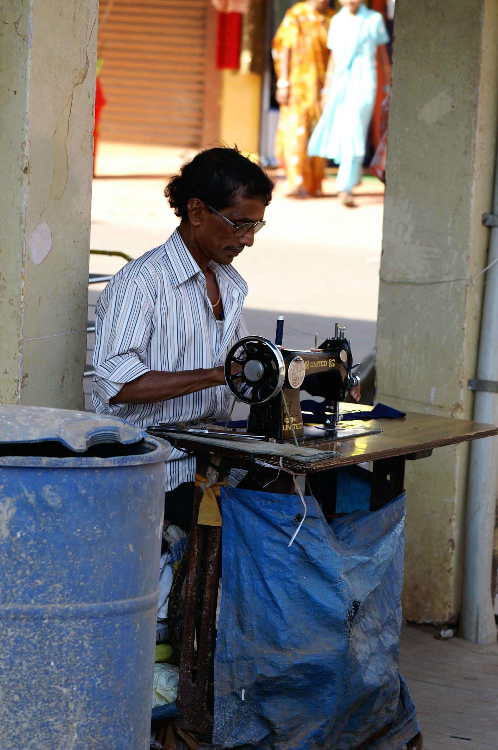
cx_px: 249
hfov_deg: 9.1
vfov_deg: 13.7
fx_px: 3118
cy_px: 375
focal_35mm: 150
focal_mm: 100
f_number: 6.3
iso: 200
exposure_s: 1/250
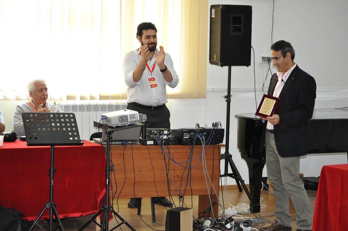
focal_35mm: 82
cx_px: 174
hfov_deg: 24.6
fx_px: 797
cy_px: 116
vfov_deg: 16.5
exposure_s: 1/125
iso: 3200
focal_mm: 55
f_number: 4
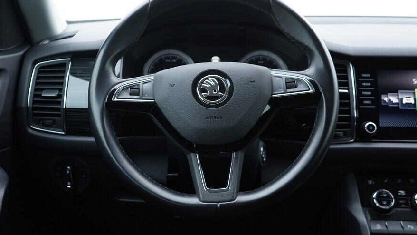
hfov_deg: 46.4
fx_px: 487
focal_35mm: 44
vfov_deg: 27.1
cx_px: 202
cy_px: 108
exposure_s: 1/40
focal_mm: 24
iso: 250
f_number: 2.8
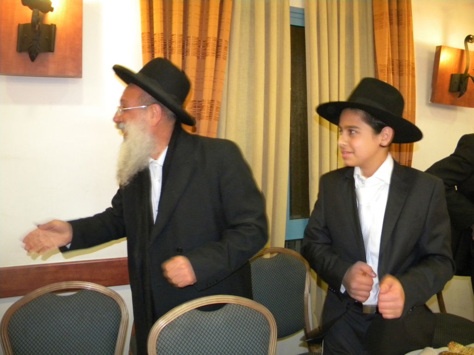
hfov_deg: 63.4
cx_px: 237
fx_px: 383
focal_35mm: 28
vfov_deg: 49.7
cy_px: 178
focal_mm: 5
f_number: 3.5
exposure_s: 1/26
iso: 400
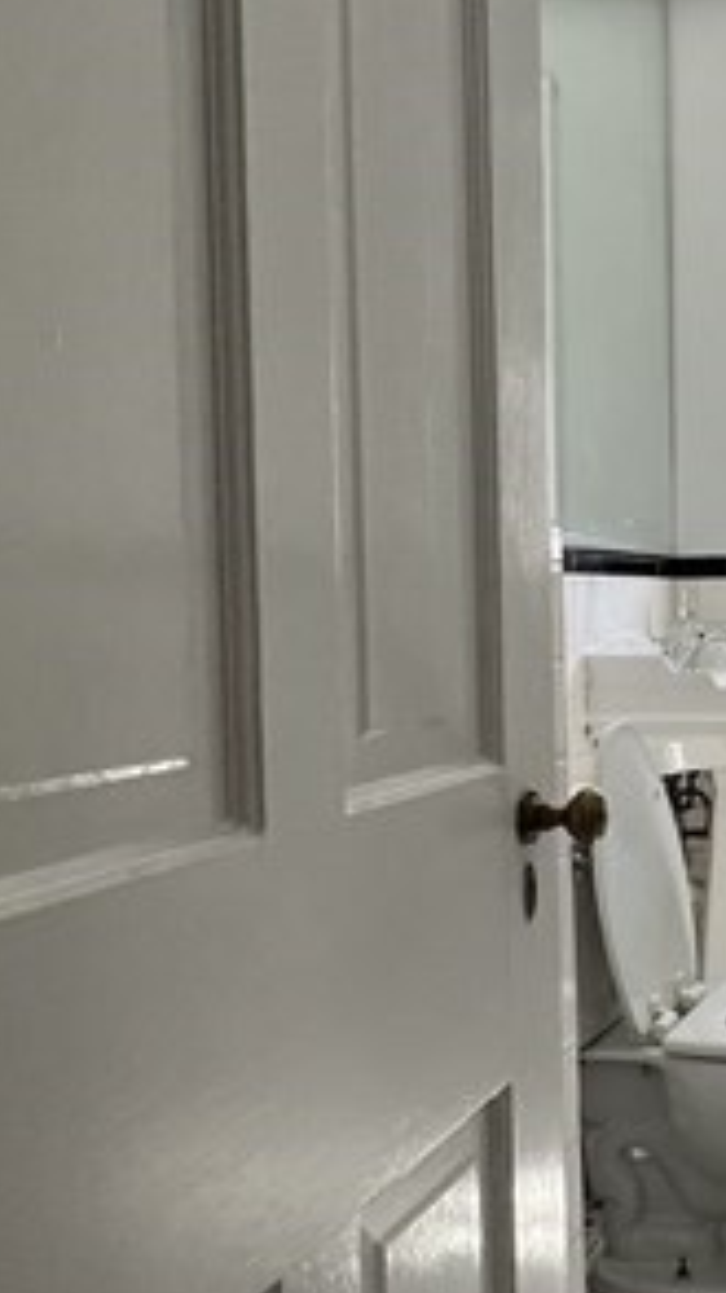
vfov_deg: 54.0
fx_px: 1268
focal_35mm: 37
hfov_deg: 25.7
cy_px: 660
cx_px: 1021
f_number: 1.8
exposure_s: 1/120
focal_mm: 1.57
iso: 100
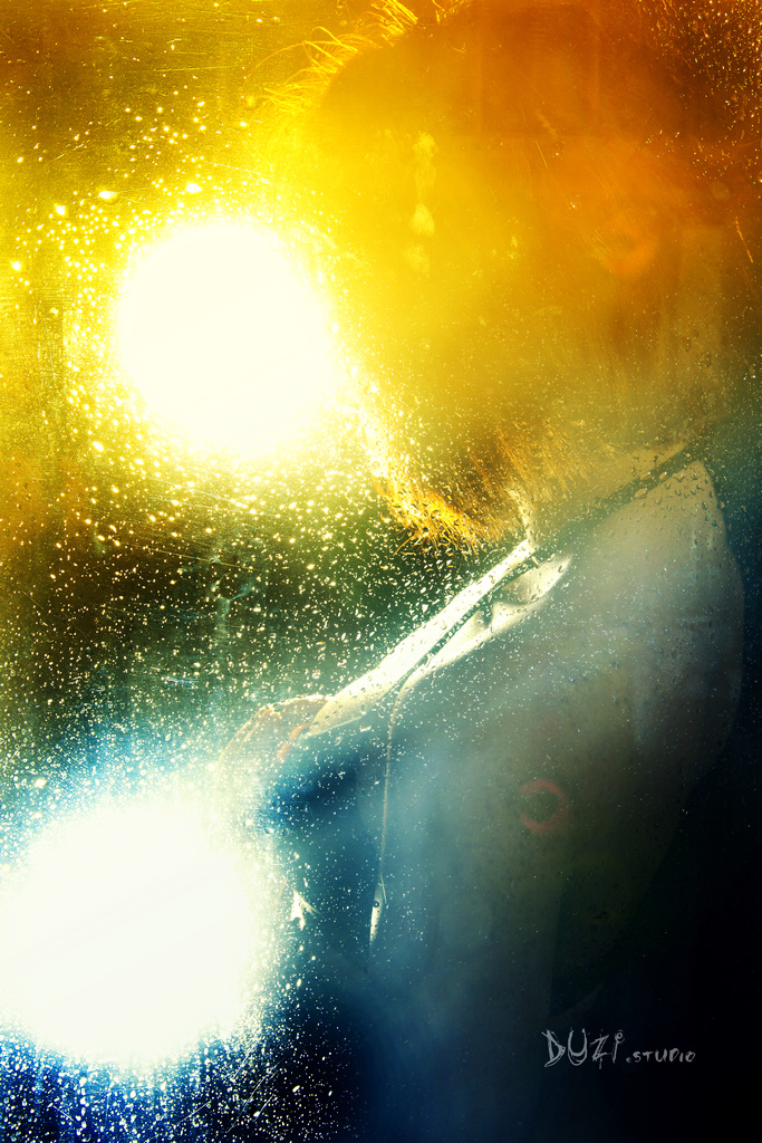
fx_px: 1111
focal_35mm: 35
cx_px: 381
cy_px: 572
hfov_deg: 37.9
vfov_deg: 54.4
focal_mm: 35
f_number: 13
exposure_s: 1/125
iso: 100
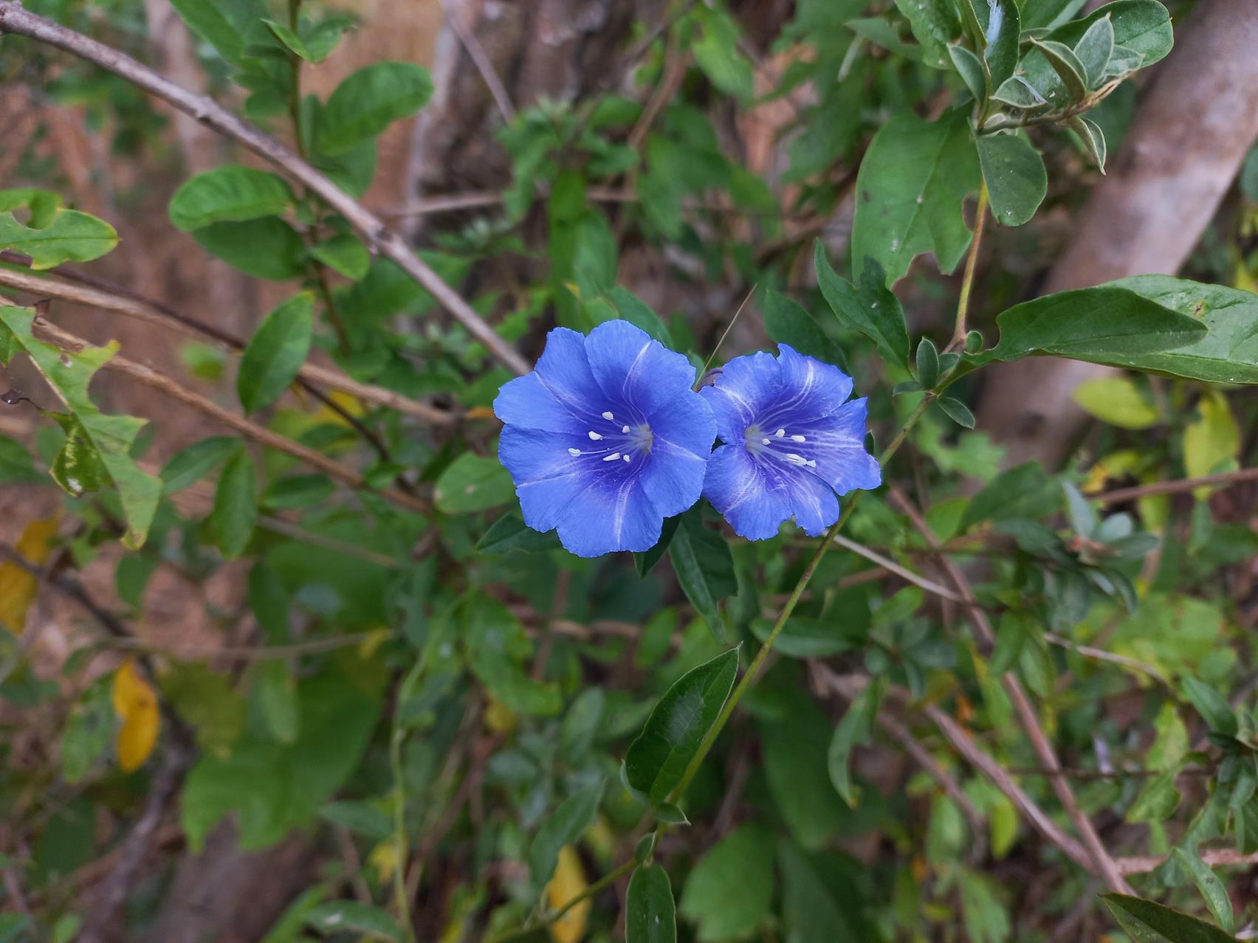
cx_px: 629
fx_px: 909
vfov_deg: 54.9
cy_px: 472
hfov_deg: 69.4
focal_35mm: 25
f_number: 1.8
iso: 40
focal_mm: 4.6
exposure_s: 1/100
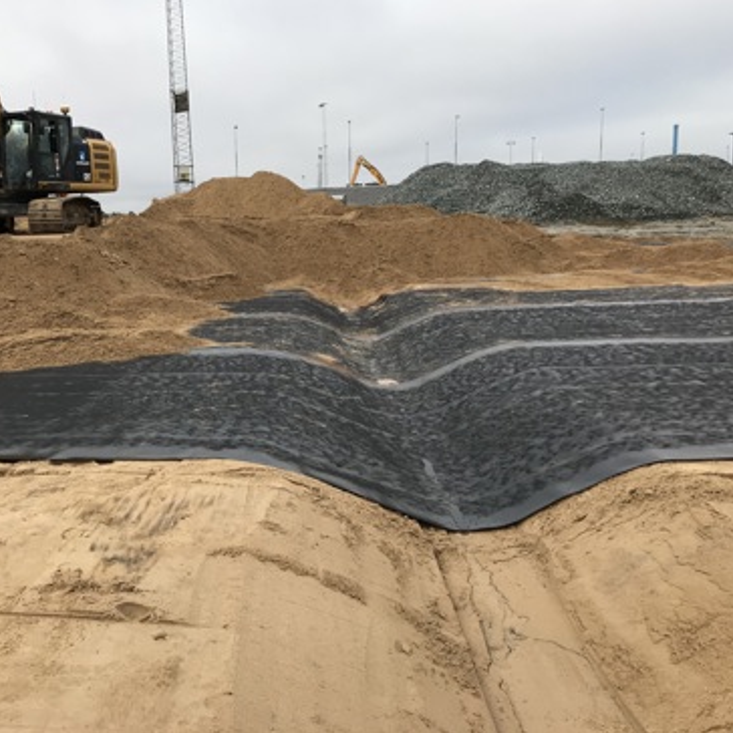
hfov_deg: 47.6
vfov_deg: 48.4
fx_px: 815
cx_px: 242
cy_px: 361
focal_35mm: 34
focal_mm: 3.99
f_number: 1.8
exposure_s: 1/488
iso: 20
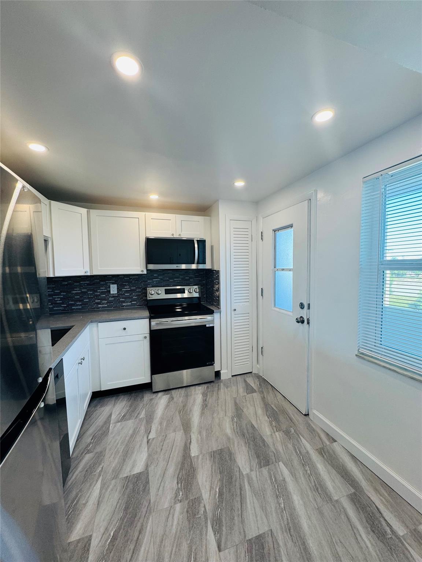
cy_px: 281
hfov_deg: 85.7
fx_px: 228
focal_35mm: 14
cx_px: 211
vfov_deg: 102.1
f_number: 2.2
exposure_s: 1/120
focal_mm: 2.22
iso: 125
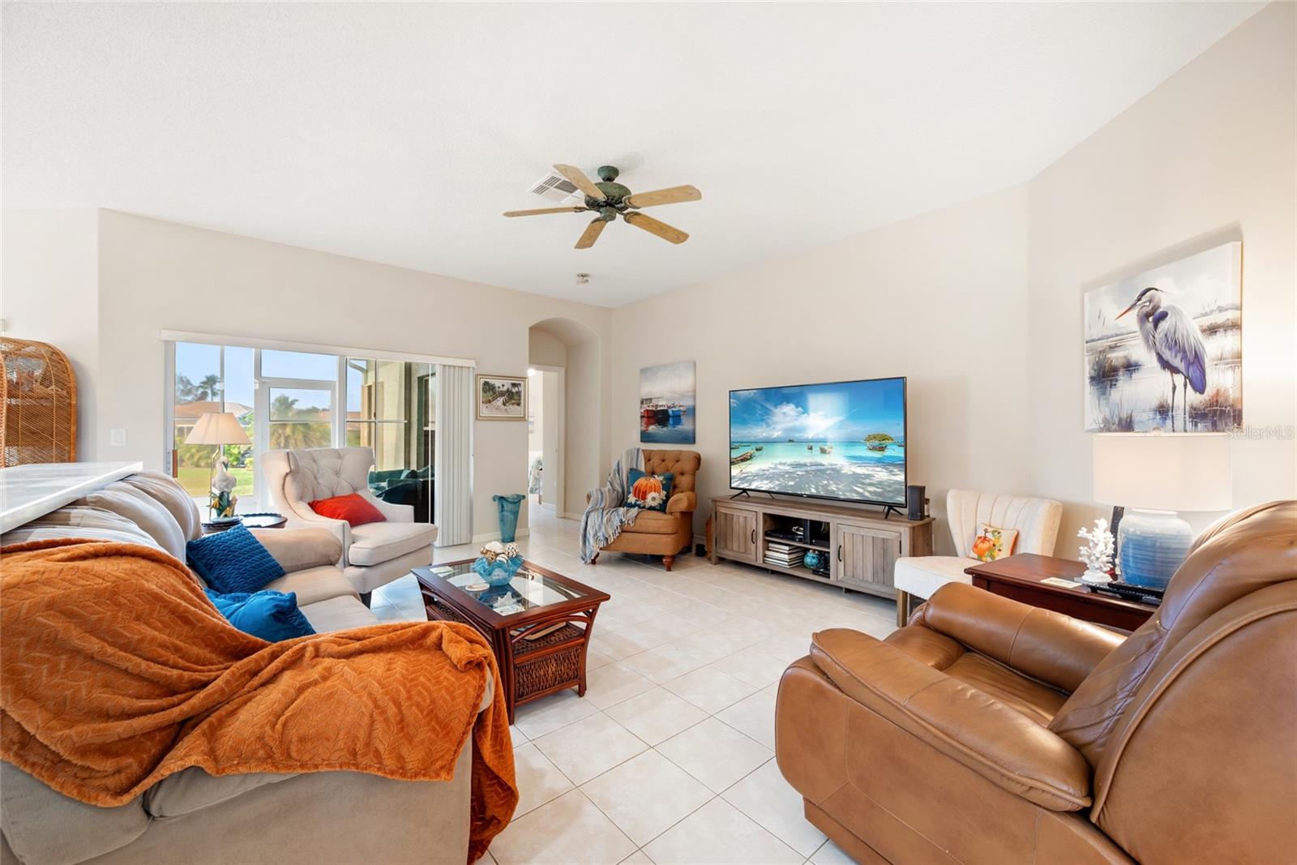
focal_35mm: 14
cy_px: 432
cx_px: 648
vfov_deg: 81.2
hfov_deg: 104.2
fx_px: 504
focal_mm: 14
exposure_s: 1/8
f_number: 6.3
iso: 250
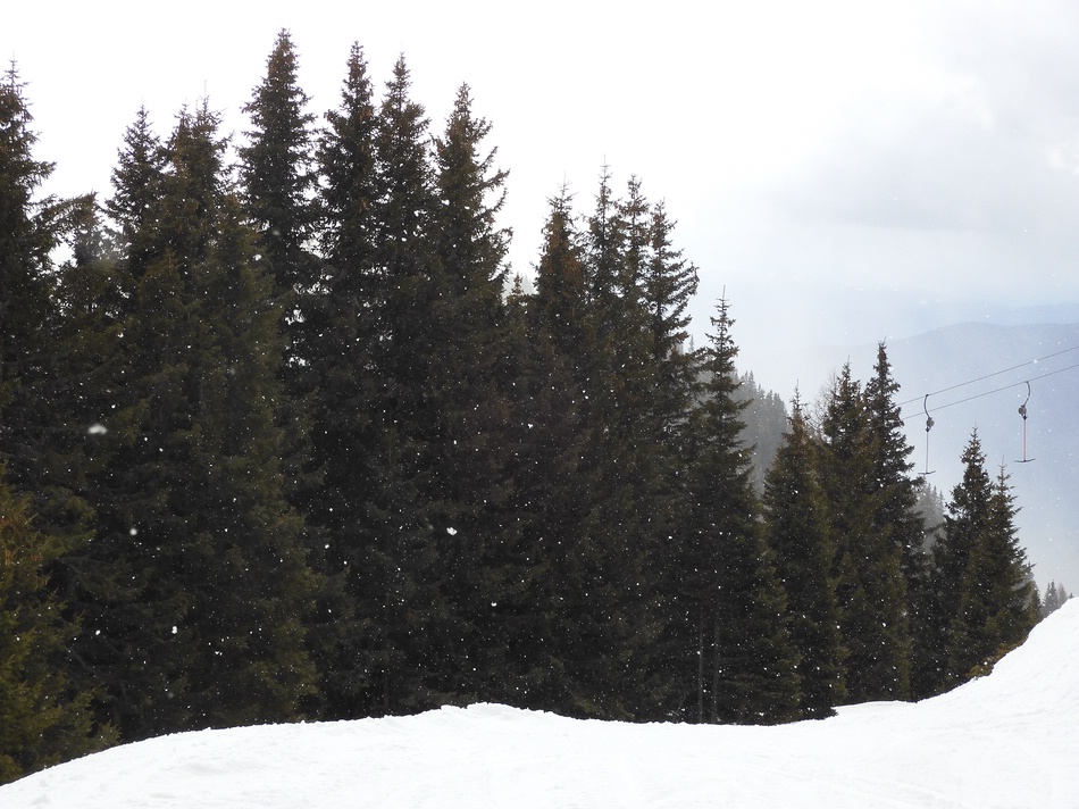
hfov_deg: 23.0
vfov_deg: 17.4
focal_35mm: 85
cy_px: 404
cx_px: 540
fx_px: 2649
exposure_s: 1/640
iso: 100
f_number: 5
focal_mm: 15.2
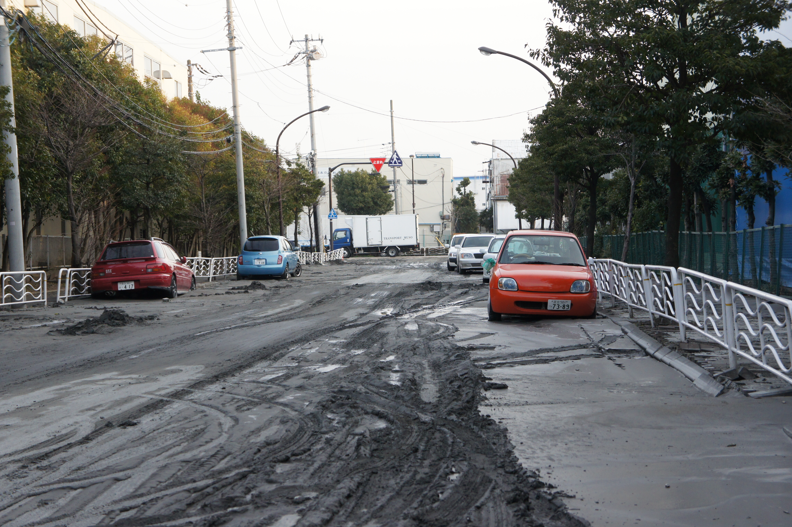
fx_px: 1616
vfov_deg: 18.5
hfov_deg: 27.5
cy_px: 264
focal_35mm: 74
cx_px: 396
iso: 800
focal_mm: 49
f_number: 5
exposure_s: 1/250
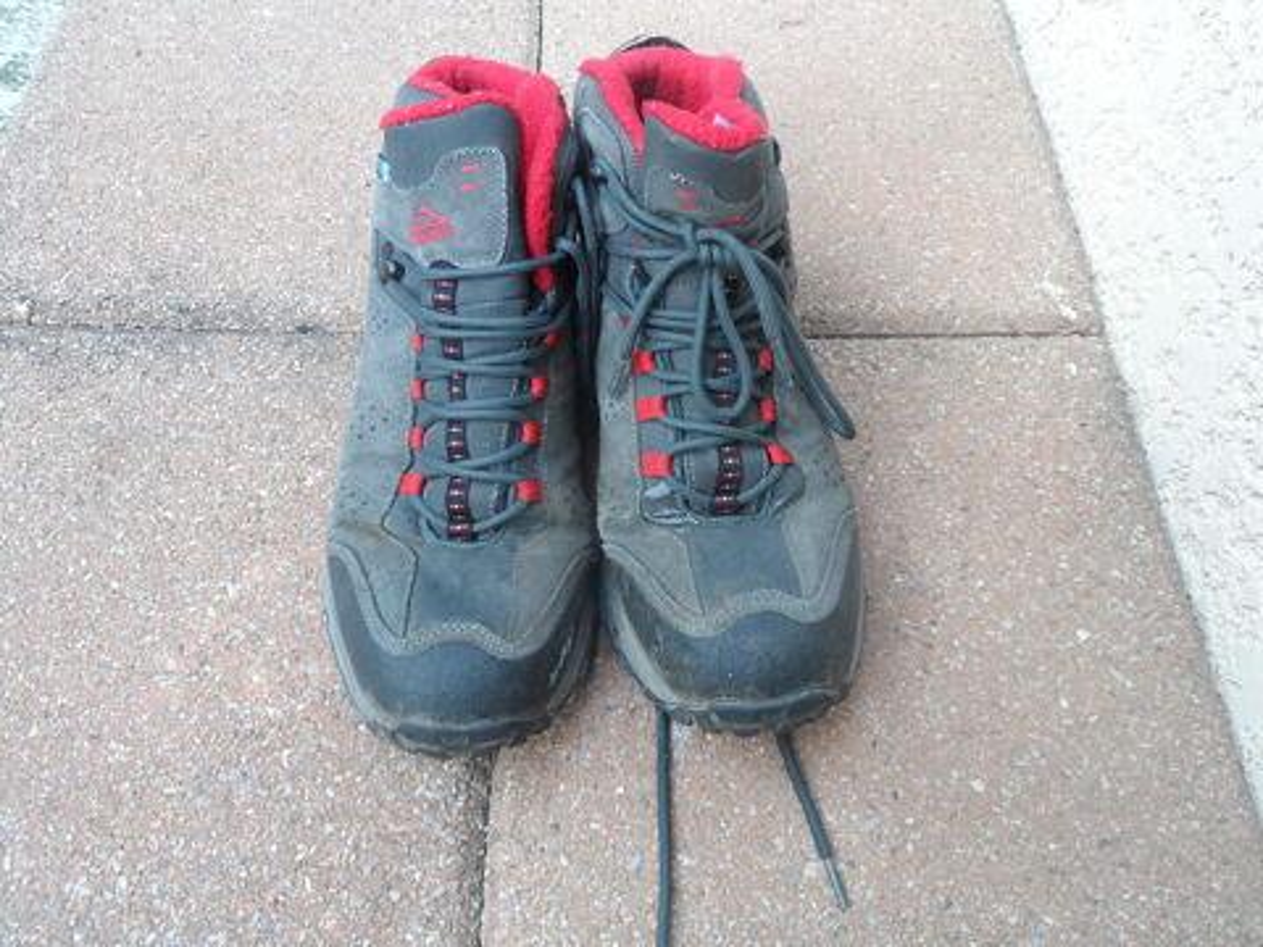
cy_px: 474
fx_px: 1022
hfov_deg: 63.4
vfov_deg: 49.7
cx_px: 632
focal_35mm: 28
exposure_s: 1/30
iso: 120
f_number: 3.1
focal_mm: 4.9
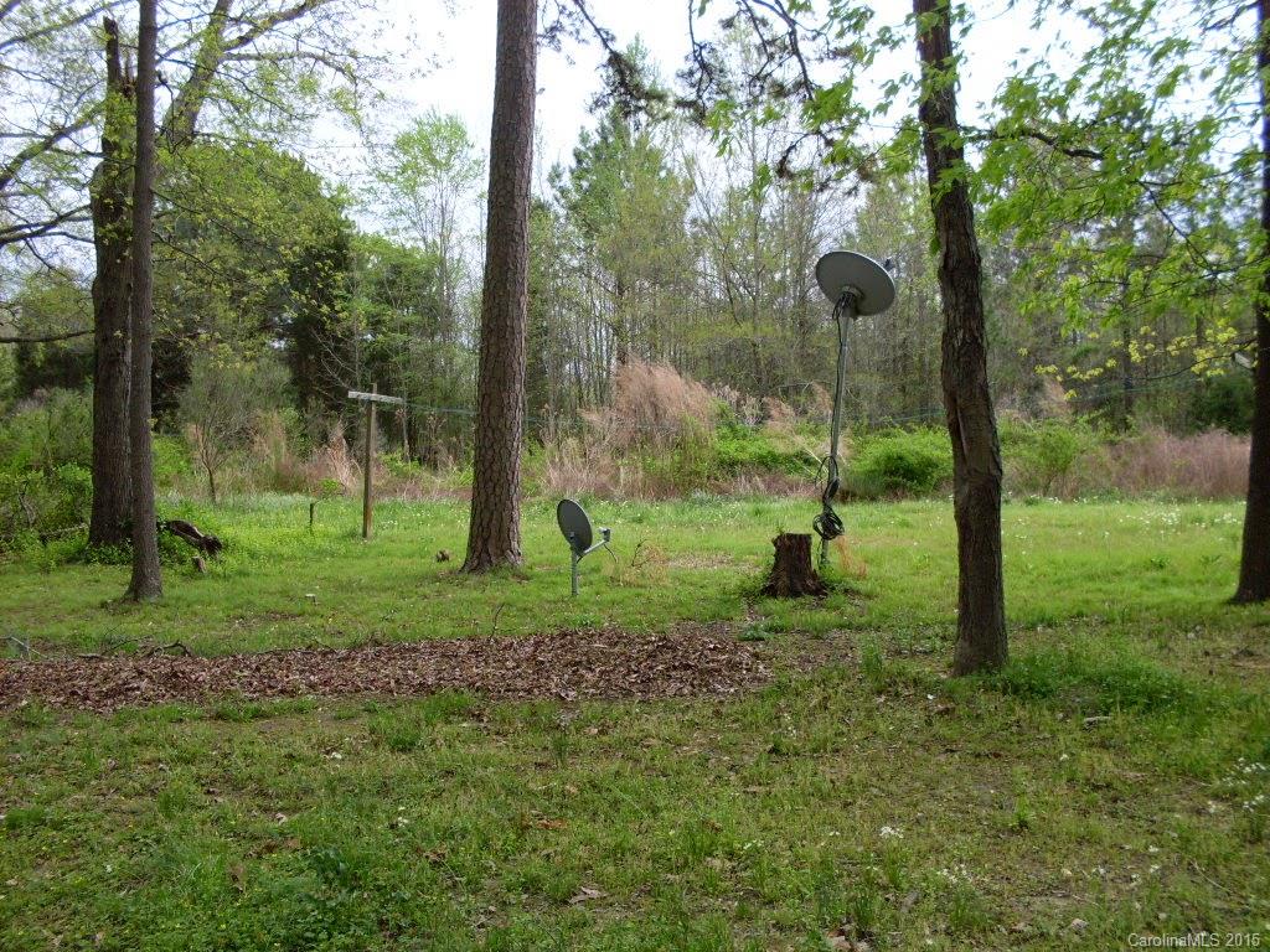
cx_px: 635
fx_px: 1394
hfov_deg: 49.0
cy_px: 476
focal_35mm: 38
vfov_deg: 37.7
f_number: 2.8
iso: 80
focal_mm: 6.3
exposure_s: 1/500
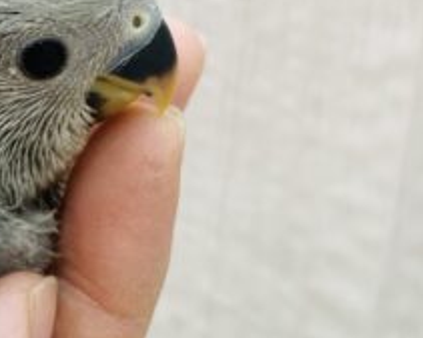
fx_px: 927
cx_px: -134
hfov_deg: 22.8
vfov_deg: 20.7
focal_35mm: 74
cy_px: 214
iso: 80
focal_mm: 4.25
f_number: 1.8
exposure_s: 1/100
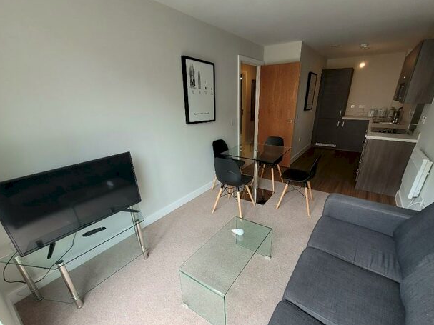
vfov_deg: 81.5
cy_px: 180
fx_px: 188
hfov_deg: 98.0
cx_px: 232
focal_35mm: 15
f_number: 2.2
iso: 80
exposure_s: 1/50
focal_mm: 1.74
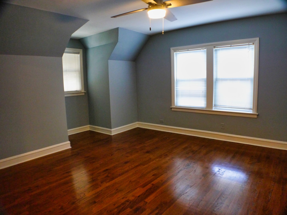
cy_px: 108
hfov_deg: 60.0
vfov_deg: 46.8
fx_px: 249
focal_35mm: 30
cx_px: 144
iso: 1600
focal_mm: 15
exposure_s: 1/100
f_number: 3.6
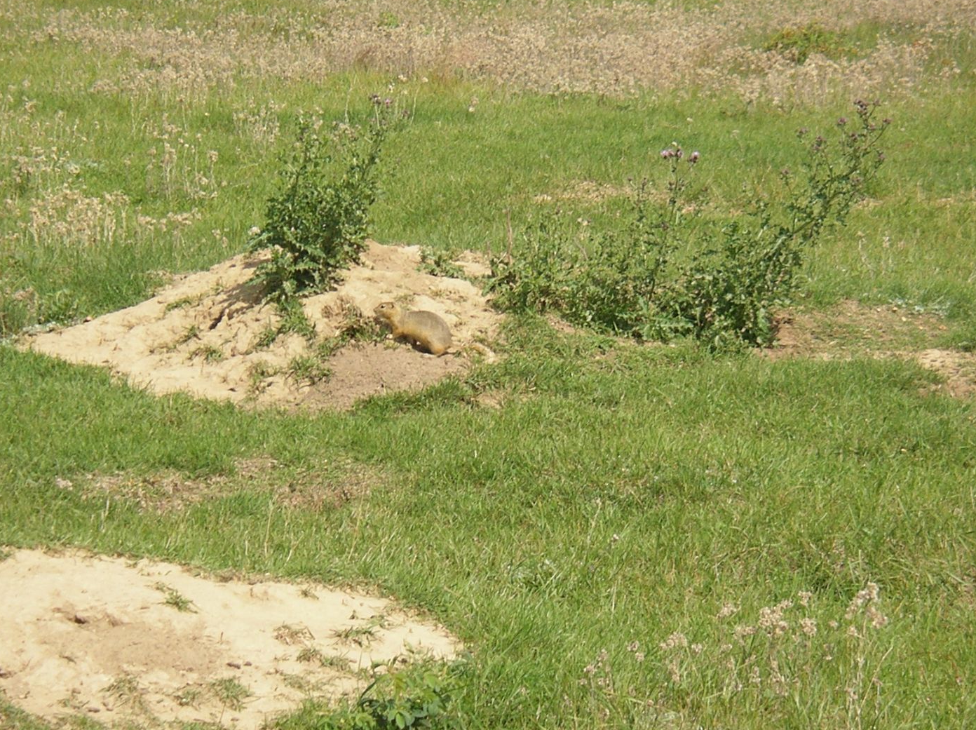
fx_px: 4309
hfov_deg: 12.9
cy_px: 280
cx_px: 445
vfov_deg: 9.7
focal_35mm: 153
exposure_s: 1/500
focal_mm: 16
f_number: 3.9
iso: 50
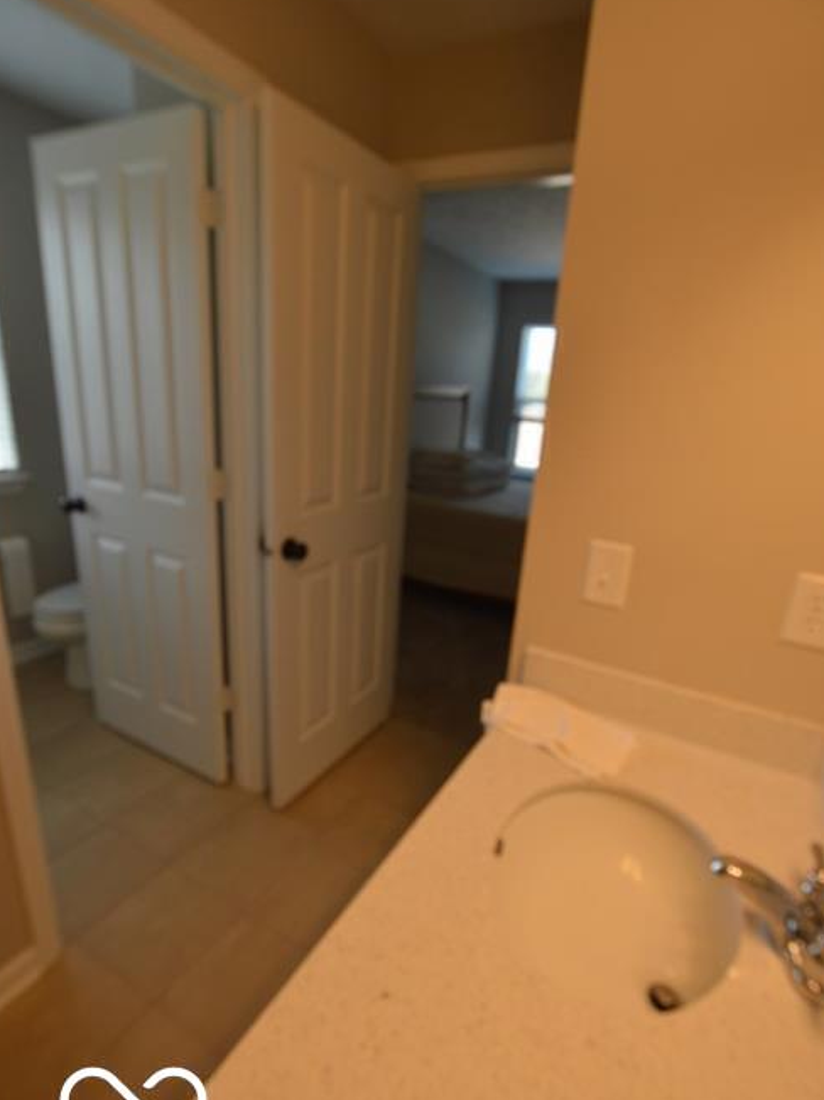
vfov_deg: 91.0
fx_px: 540
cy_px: 569
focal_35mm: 17
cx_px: 414
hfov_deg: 74.7
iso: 400
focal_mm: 10
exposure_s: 1/100
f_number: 5
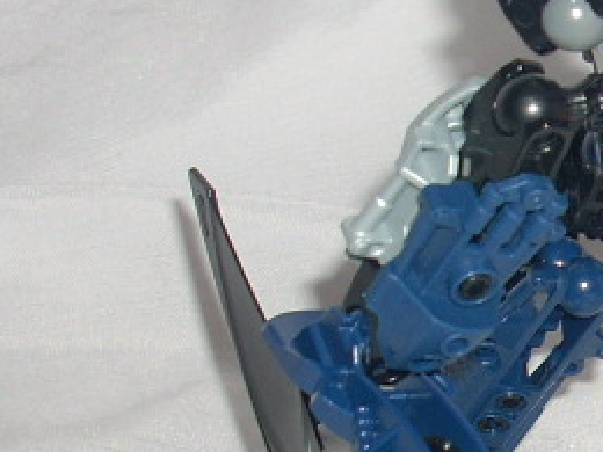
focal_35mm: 146
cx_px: 805
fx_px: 2543
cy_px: 248
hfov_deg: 13.0
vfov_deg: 10.2
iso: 64
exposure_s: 1/60
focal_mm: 6.2
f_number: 2.8
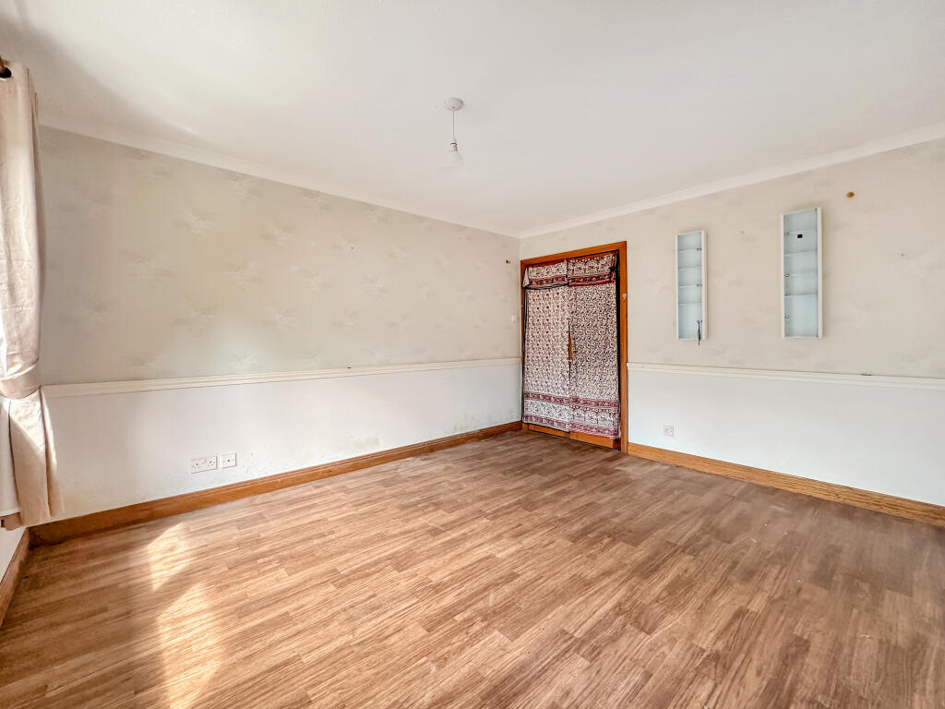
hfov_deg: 102.1
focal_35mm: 14
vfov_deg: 85.7
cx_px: 472
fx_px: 382
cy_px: 354
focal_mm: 2.22
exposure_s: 1/100
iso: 250
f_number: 2.2
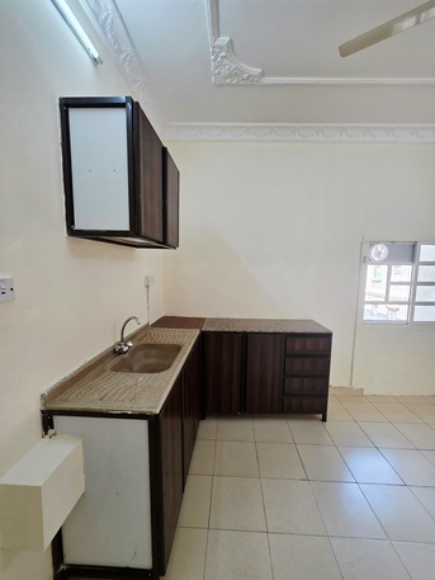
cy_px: 290
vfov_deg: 106.2
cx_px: 218
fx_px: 218
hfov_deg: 89.9
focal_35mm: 13
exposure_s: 1/101
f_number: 1.9
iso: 160
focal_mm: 2.2
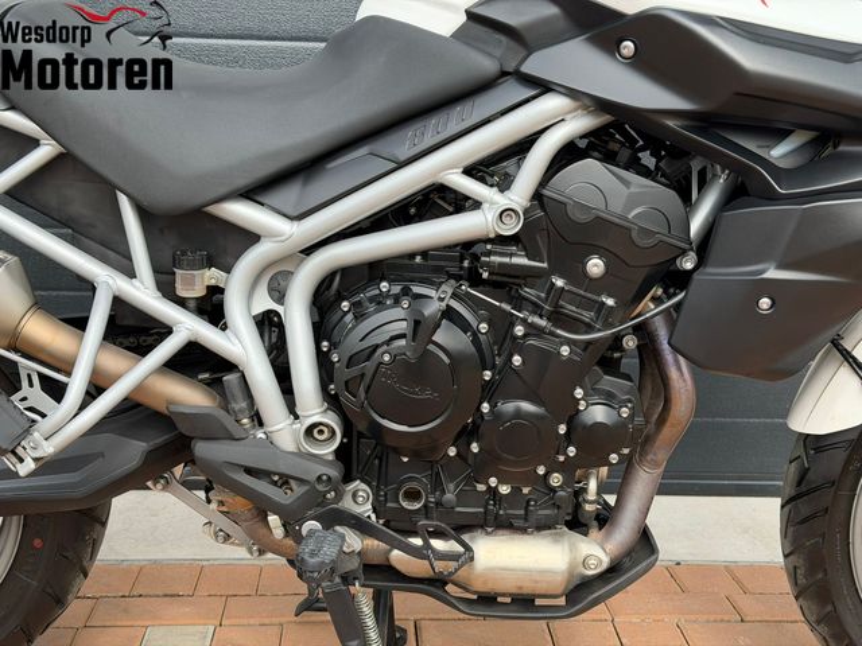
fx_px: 1195
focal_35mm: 48
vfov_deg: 30.3
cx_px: 431
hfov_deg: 39.7
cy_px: 323
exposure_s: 1/1000
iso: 80
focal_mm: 6.76
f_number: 1.78
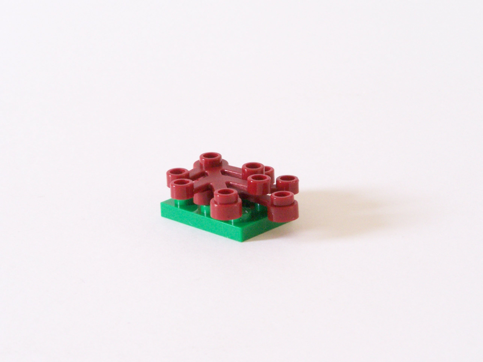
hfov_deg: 15.4
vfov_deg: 11.6
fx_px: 1786
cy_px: 181
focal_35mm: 128
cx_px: 242
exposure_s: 1/4
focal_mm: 21.2
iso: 400
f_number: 8
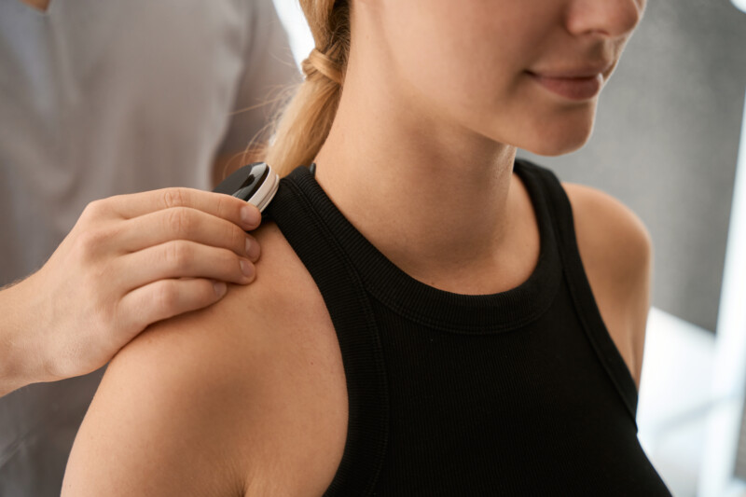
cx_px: 373
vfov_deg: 19.4
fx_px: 1450
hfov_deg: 28.8
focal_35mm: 70
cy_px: 248
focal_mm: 70
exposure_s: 1/250
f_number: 2.8
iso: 640
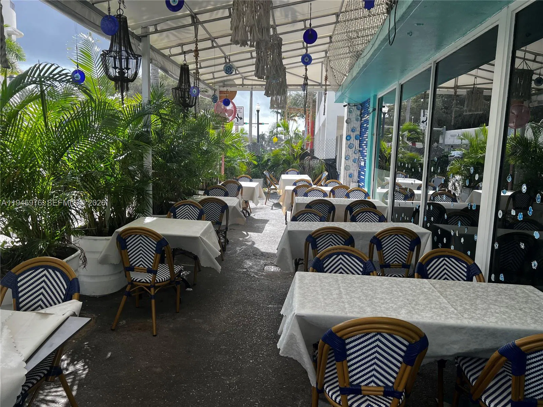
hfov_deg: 67.3
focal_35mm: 26
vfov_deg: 53.1
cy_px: 204
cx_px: 272
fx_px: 408
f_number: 1.5
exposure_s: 1/1029
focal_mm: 5.7
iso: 50
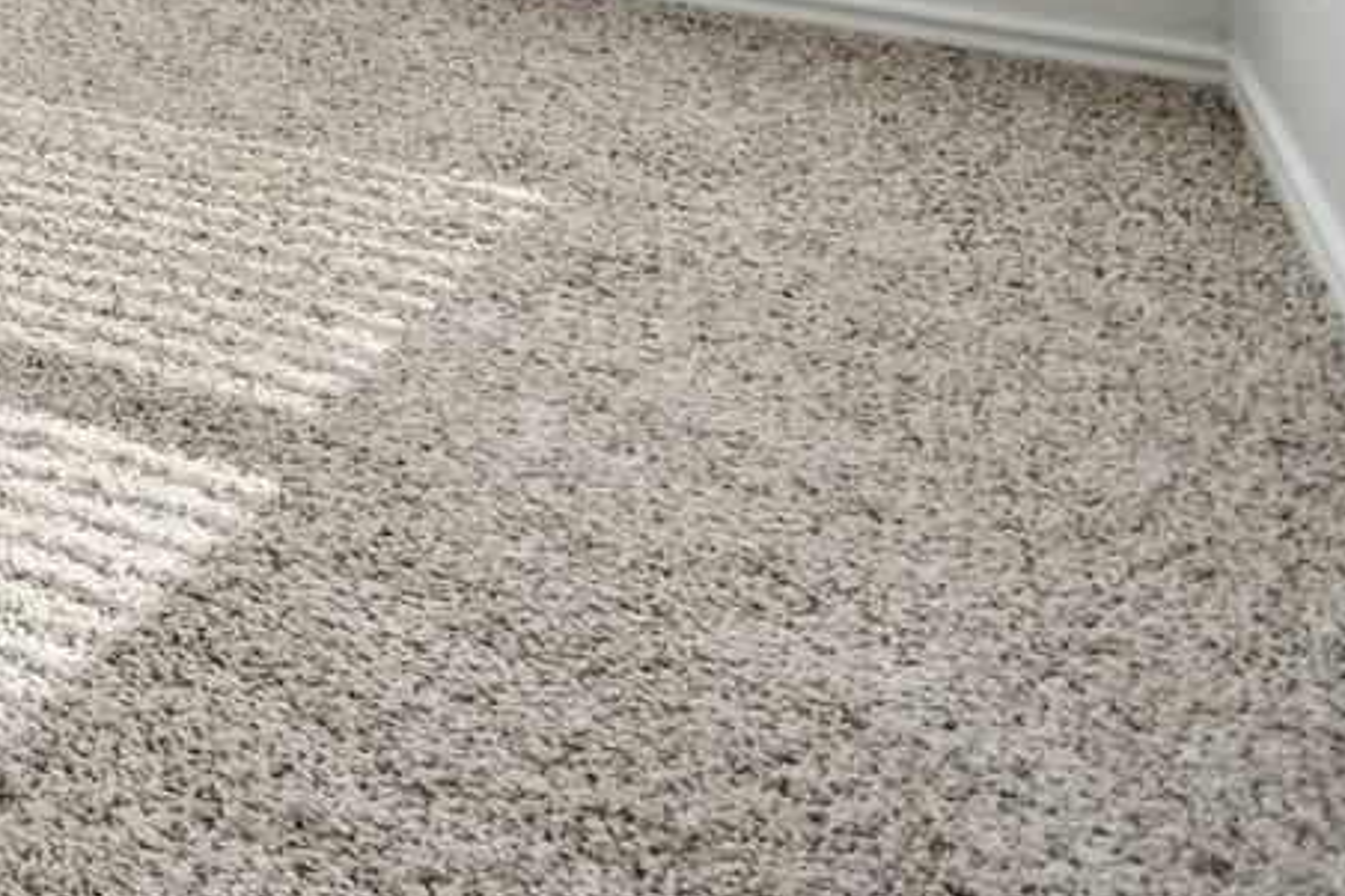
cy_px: -1005
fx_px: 2539
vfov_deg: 15.2
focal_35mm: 68
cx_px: -1622
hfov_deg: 16.9
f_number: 8
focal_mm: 10
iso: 400
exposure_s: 1/80
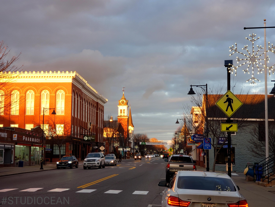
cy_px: 104
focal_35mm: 52
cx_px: 138
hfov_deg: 36.8
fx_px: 413
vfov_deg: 28.0
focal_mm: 6
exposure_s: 1/60
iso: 32
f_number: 2.4
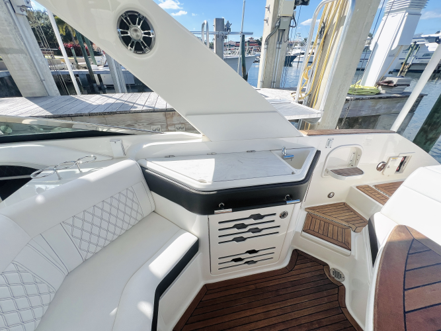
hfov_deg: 106.2
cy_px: 166
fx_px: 166
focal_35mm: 13
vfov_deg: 89.9
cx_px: 220
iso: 32
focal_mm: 1.57
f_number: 1.8
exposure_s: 1/1845
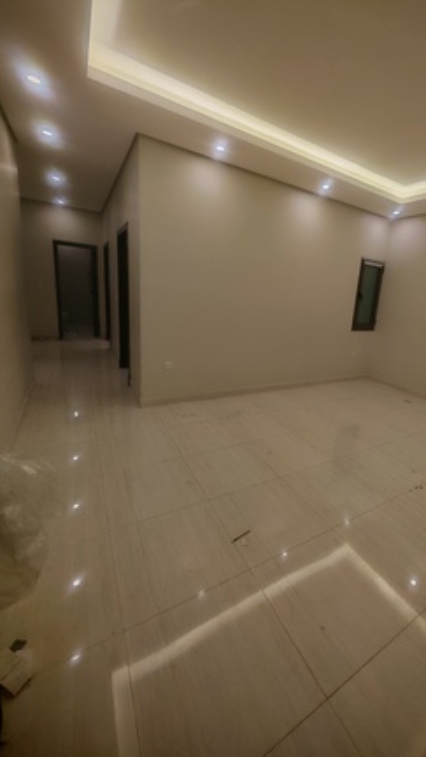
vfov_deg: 102.9
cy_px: 358
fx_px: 301
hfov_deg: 68.9
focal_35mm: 15
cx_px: 278
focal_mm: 1.82
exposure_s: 1/120
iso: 80
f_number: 2
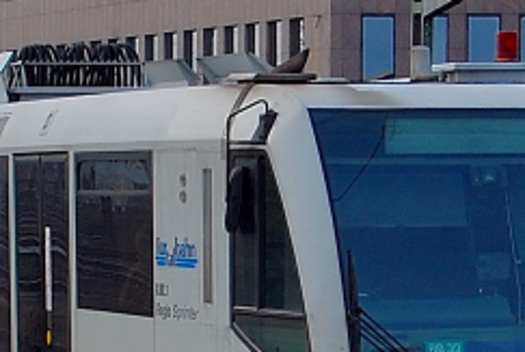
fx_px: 2951
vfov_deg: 6.8
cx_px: 173
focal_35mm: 202
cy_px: 190
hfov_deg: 10.2
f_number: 8
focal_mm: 32
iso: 200
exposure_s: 1/250
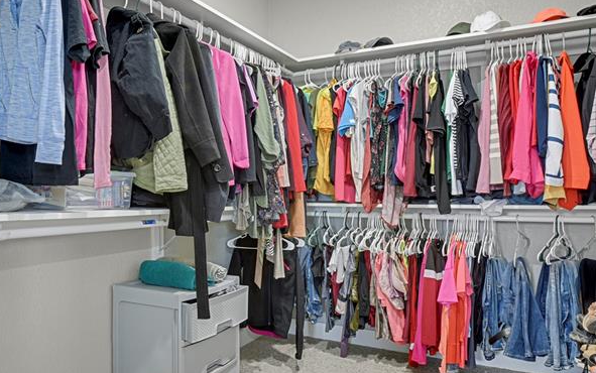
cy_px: 195
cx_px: 162
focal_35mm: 30
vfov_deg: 41.9
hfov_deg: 60.1
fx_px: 488
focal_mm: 17
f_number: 8
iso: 250
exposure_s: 13
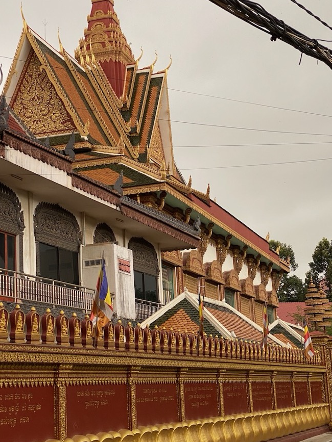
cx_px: 165
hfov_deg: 20.4
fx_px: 921
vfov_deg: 27.0
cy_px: 198
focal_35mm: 72
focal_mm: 6
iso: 40
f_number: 2
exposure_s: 1/122
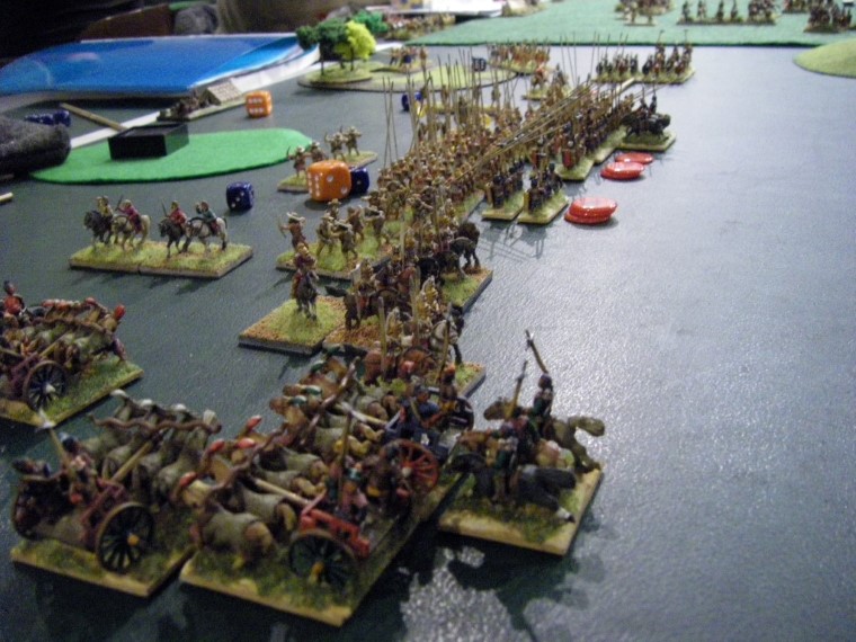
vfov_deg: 37.7
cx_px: 428
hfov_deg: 49.0
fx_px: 940
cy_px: 321
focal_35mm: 38
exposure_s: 1/5
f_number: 3.5
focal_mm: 6.3
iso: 800
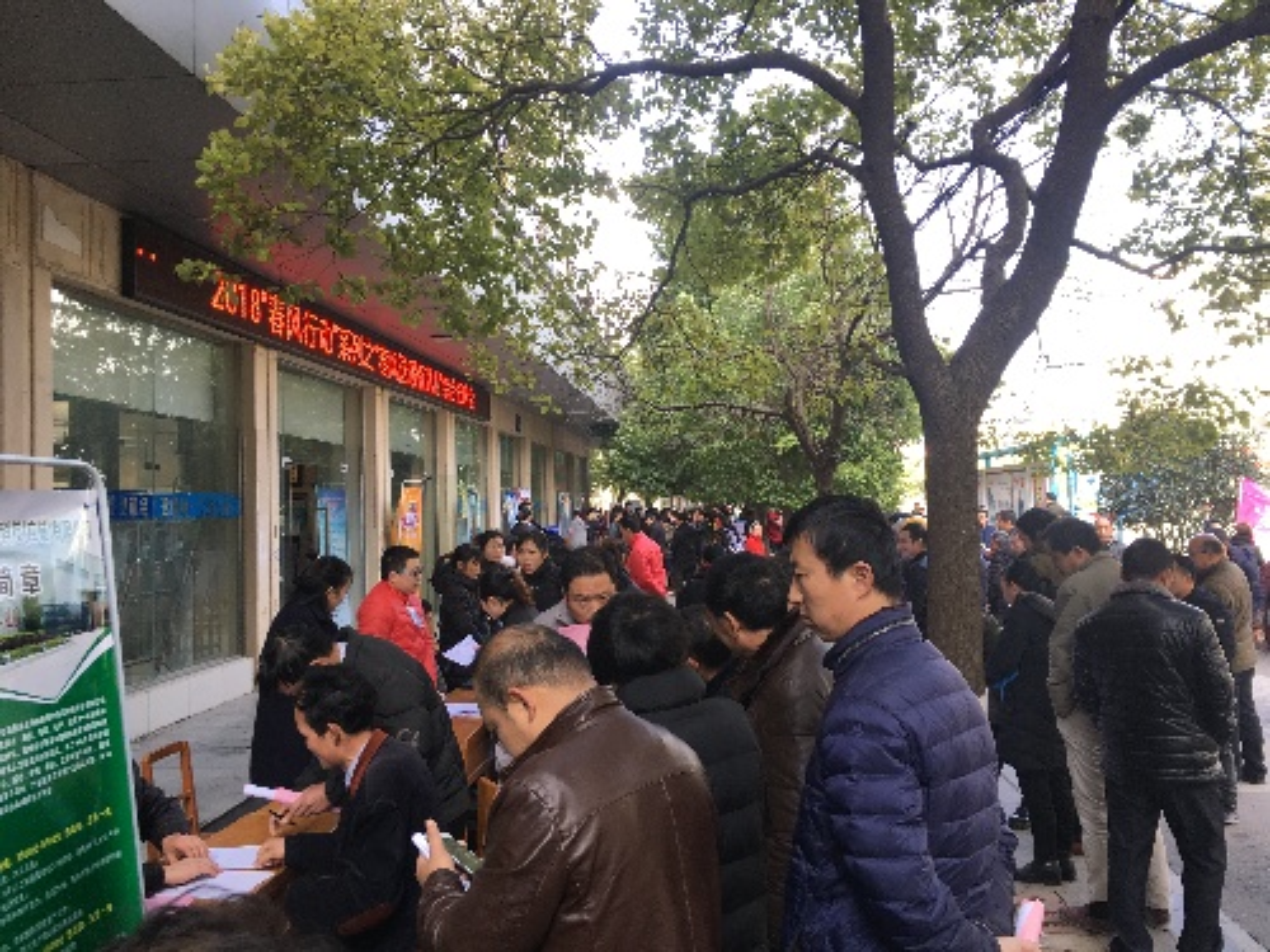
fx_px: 1064
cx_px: 635
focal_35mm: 29
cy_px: 476
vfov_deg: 48.2
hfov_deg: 61.7
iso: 32
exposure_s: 1/100
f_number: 2.2
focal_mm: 4.15
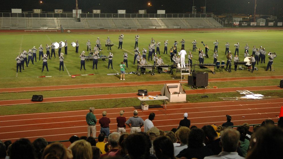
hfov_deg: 40.6
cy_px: 68
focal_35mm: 51
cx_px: 140
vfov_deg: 23.5
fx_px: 383
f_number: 2.8
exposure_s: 1/60
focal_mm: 32
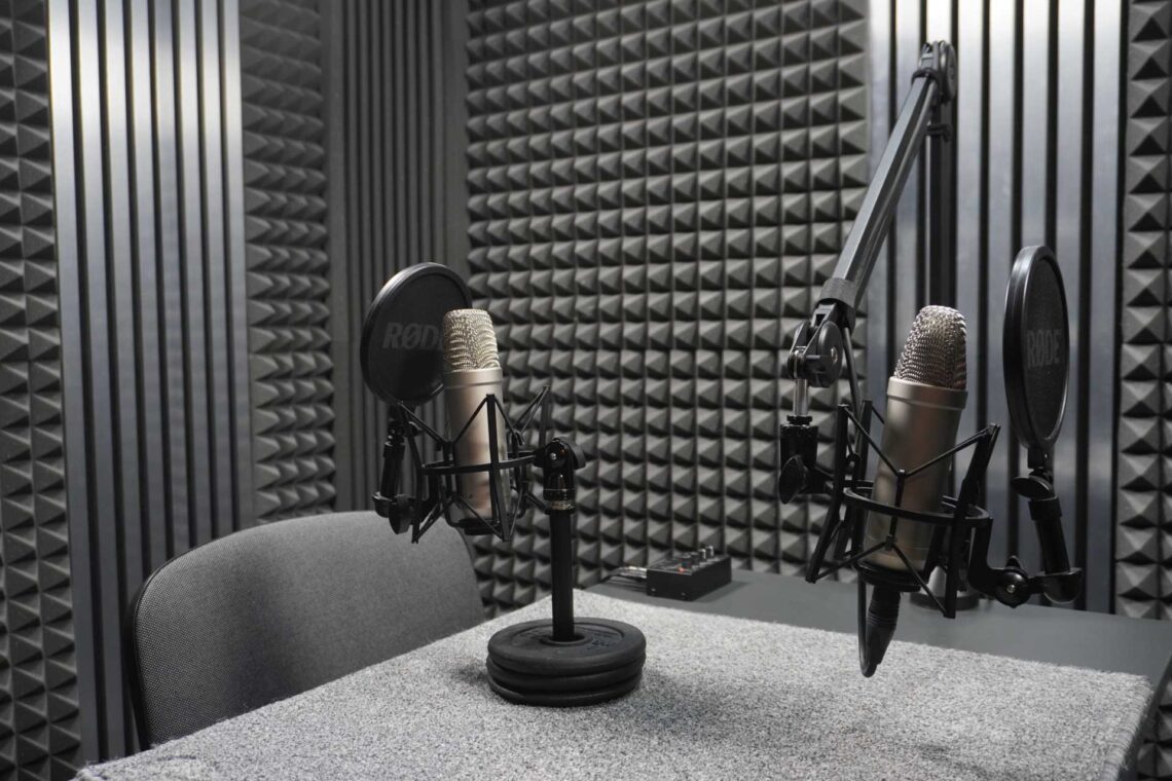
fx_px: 1074
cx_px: 586
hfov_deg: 57.2
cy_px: 390
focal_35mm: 33
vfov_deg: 40.0
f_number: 4
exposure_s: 1/50
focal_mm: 22
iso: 500
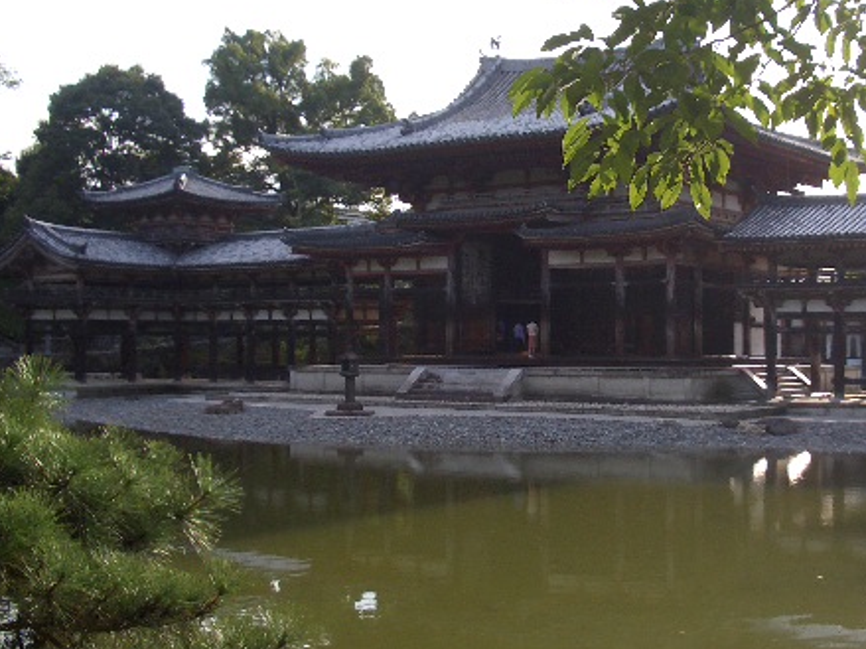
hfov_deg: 37.3
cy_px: 320
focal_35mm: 51
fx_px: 1276
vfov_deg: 28.5
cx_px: 529
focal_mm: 5.8
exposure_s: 1/200
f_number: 4.3
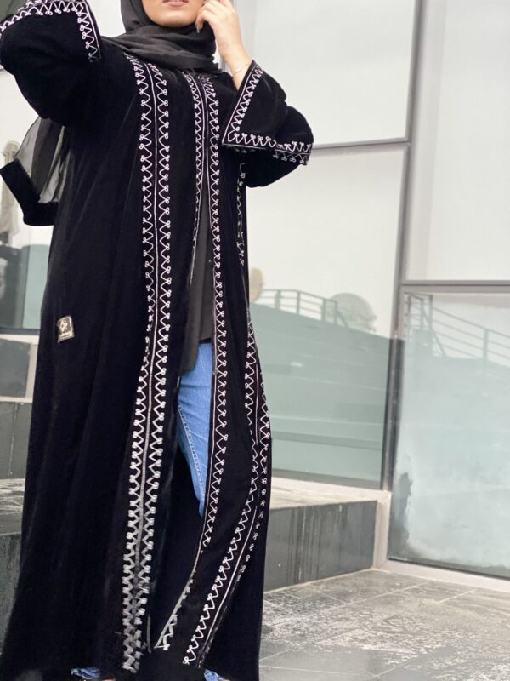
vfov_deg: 36.8
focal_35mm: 52
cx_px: 255
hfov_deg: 28.0
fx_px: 1021
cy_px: 340
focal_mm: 6
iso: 320
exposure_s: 1/40
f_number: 2
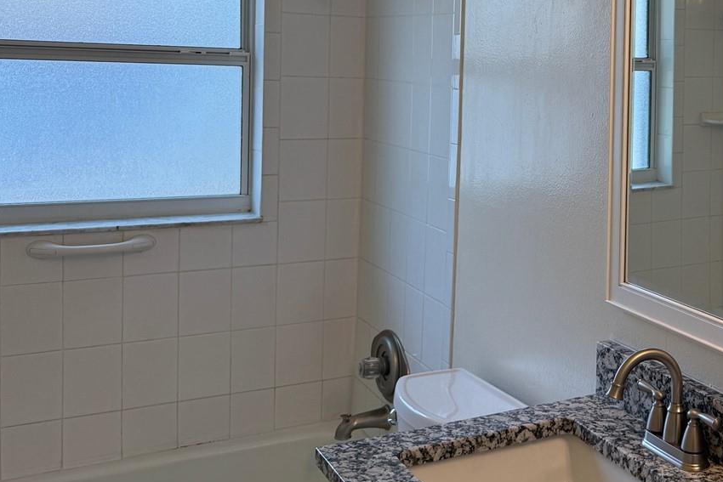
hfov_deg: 38.7
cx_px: 664
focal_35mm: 47
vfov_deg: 28.2
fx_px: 944
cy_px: 113
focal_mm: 6.76
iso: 100
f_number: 1.78
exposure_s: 1/401
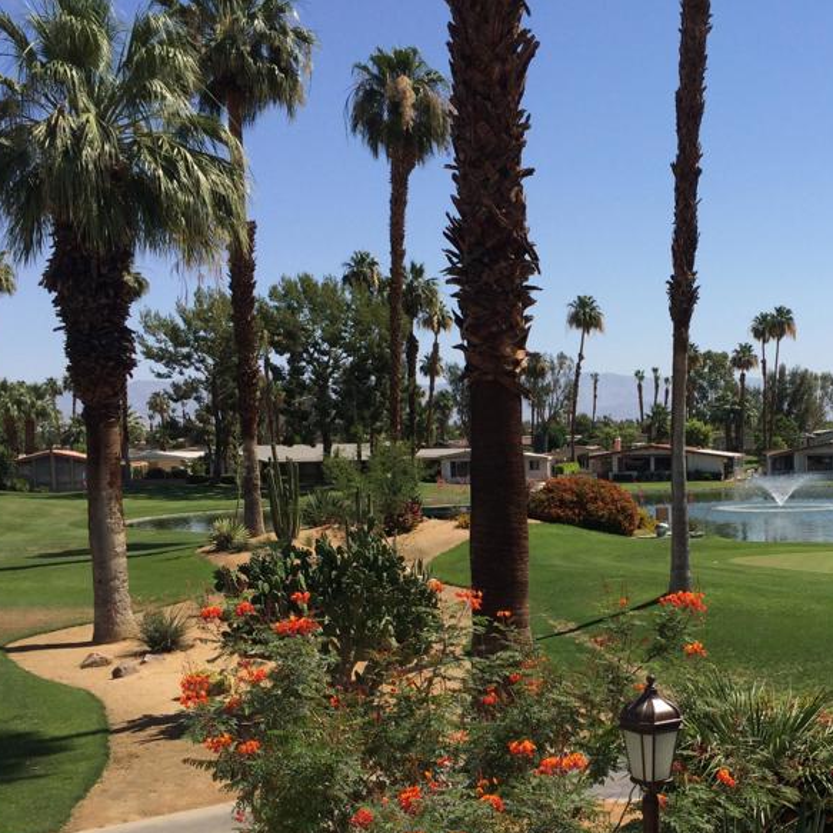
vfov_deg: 37.2
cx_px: 620
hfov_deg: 36.7
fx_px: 1225
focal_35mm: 45
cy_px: 547
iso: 32
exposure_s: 1/2564
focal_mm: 4.15
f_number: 2.2
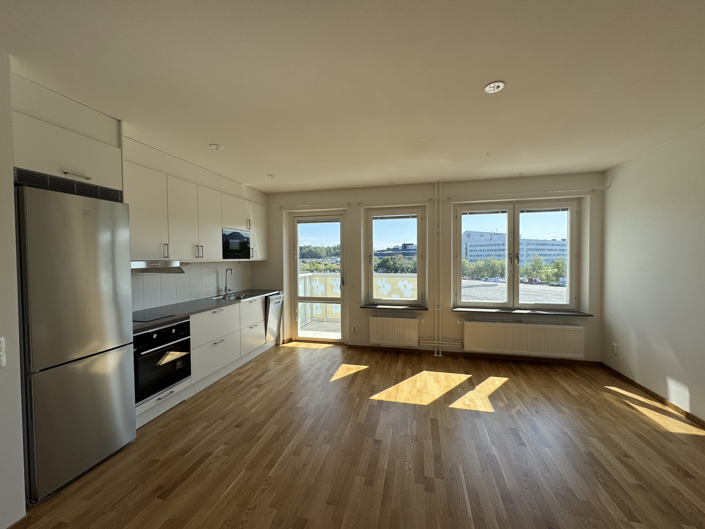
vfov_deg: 85.7
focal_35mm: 14
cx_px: 352
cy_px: 264
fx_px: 285
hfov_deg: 102.1
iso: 40
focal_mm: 2.22
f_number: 2.2
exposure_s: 1/561
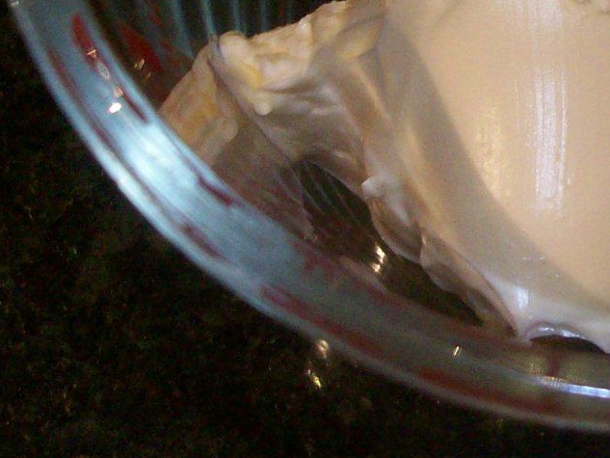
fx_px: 1939
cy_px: -33
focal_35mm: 110
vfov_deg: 13.2
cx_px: 696
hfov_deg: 17.2
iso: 160
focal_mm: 5.7
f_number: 2.8
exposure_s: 1/60
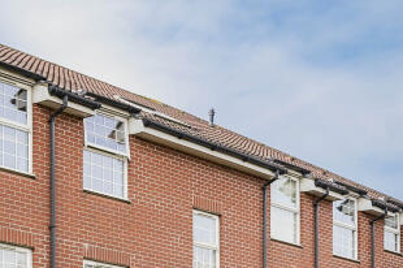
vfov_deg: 14.9
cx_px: 62
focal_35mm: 88
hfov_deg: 22.8
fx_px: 980
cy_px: 340
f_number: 8
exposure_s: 1/400
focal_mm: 26.5
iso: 800
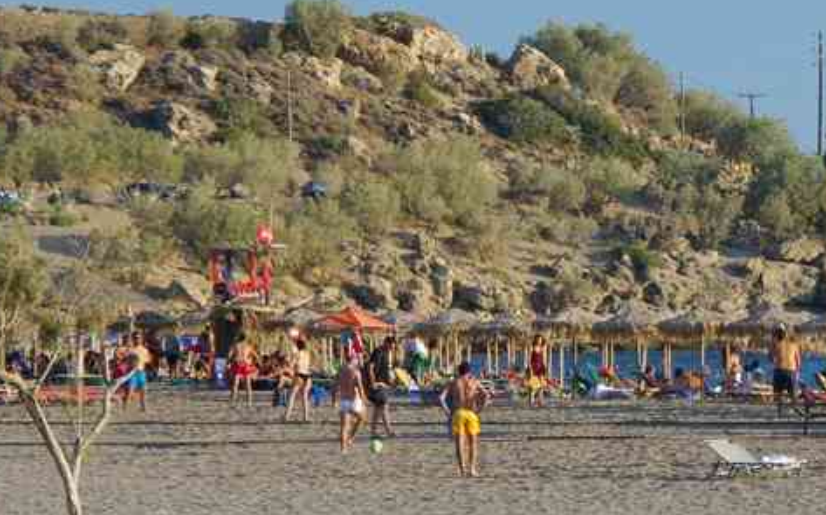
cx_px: 654
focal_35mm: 252
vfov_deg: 5.2
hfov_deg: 8.3
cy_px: 346
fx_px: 5669
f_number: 8
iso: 400
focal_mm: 77.5
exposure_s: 1/125
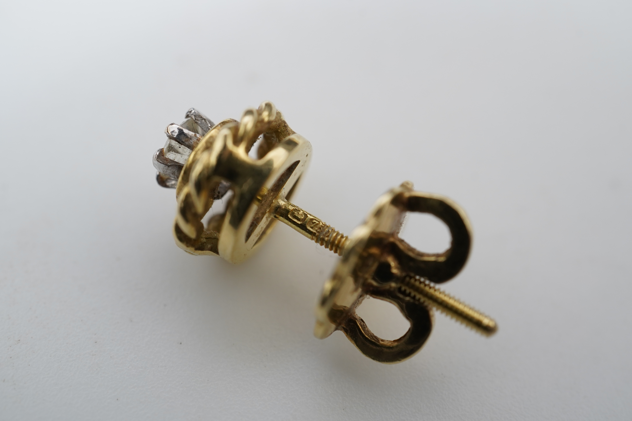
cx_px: 316
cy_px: 210
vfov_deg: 29.9
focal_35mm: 45
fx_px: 790
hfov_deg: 43.6
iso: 400
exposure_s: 1/125
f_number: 14
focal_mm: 30
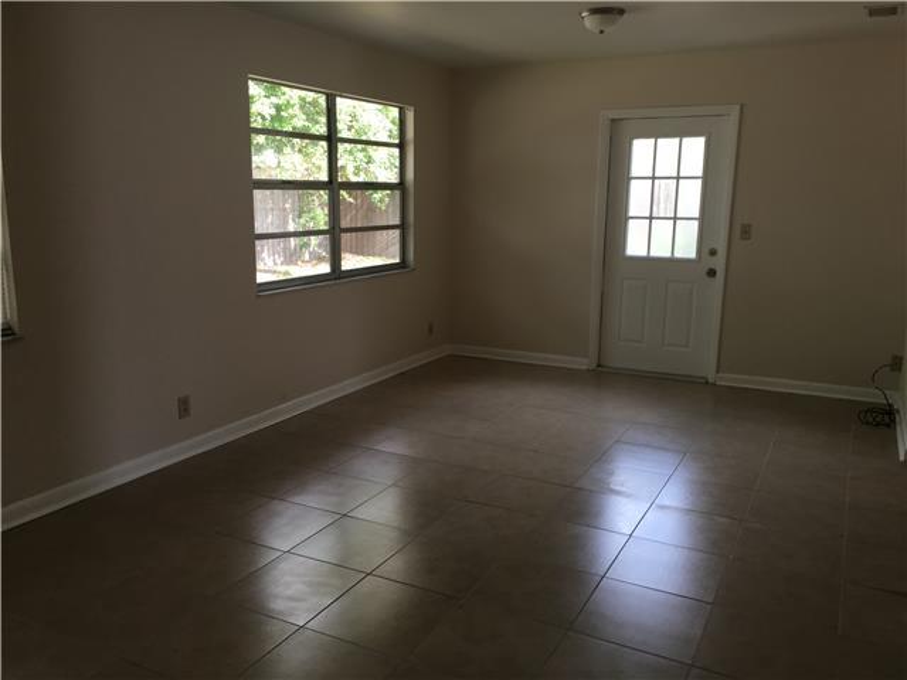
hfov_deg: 61.7
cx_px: 454
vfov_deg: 48.2
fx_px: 760
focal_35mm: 29
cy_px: 340
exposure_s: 1/120
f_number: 2.2
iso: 40
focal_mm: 4.15
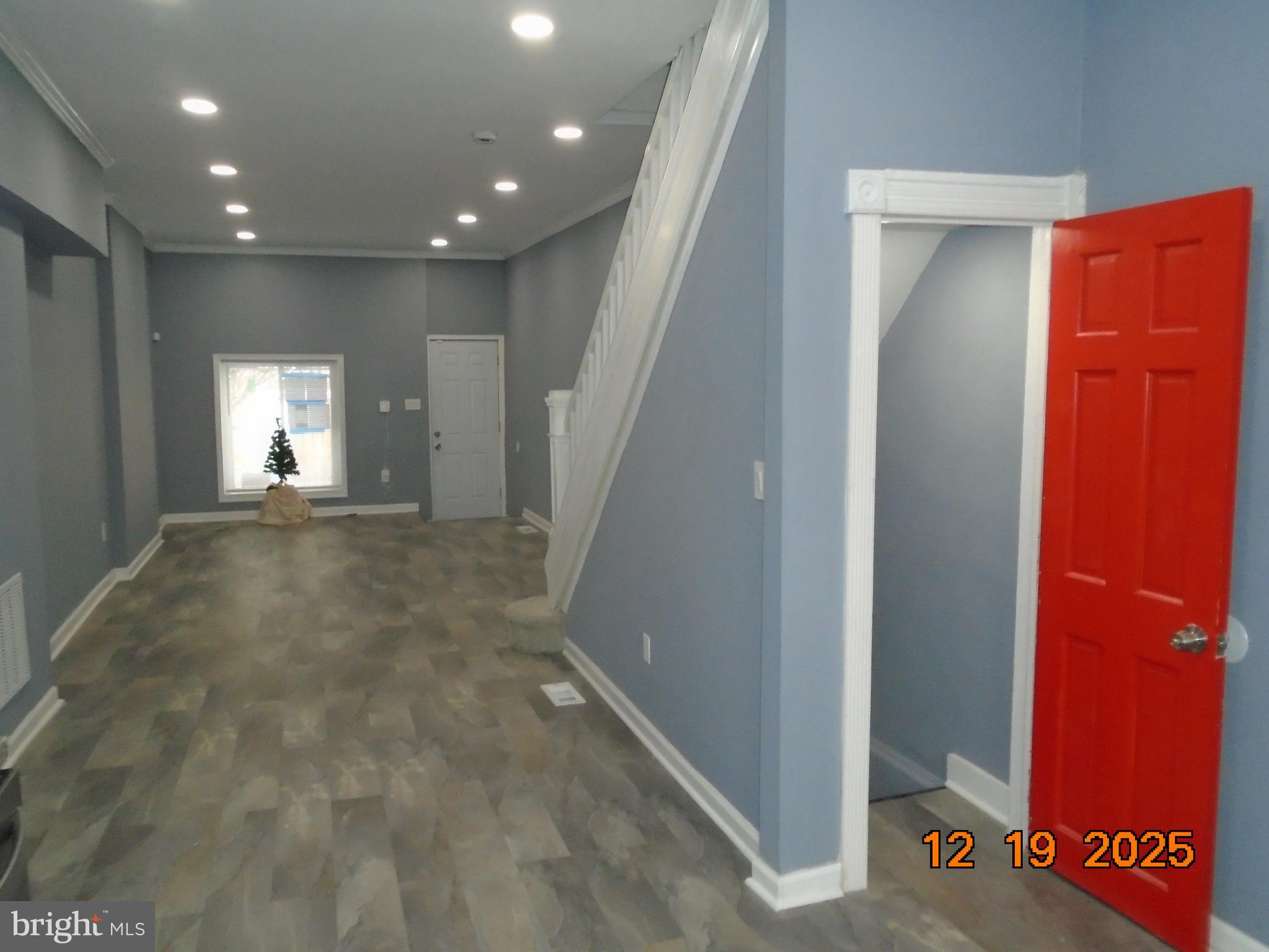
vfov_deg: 53.1
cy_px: 476
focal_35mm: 26
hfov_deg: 67.3
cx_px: 634
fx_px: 953
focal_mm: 4.6
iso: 400
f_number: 3.2
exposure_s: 1/80
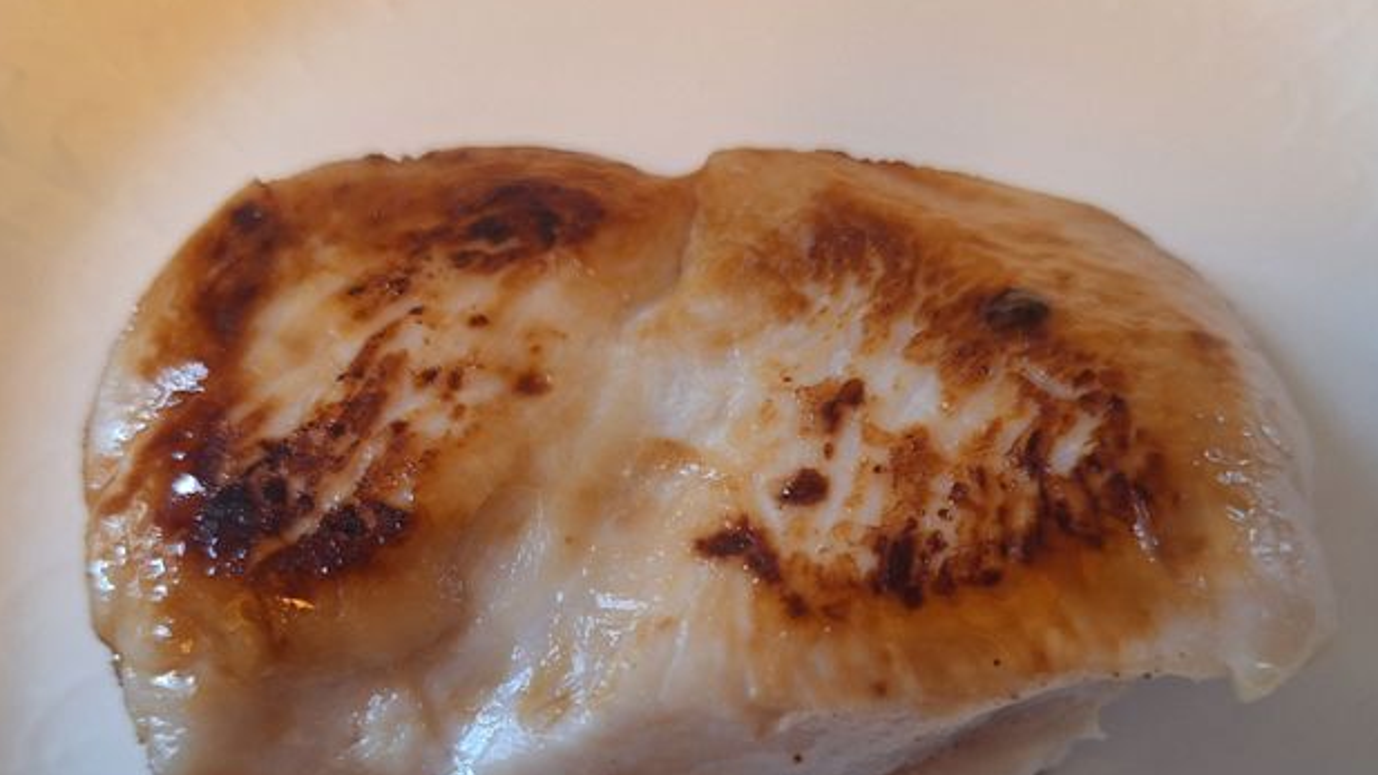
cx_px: 672
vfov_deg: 43.8
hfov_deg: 71.9
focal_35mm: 26
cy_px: 509
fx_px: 950
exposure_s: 1/40
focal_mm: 5.54
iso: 80
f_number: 1.8
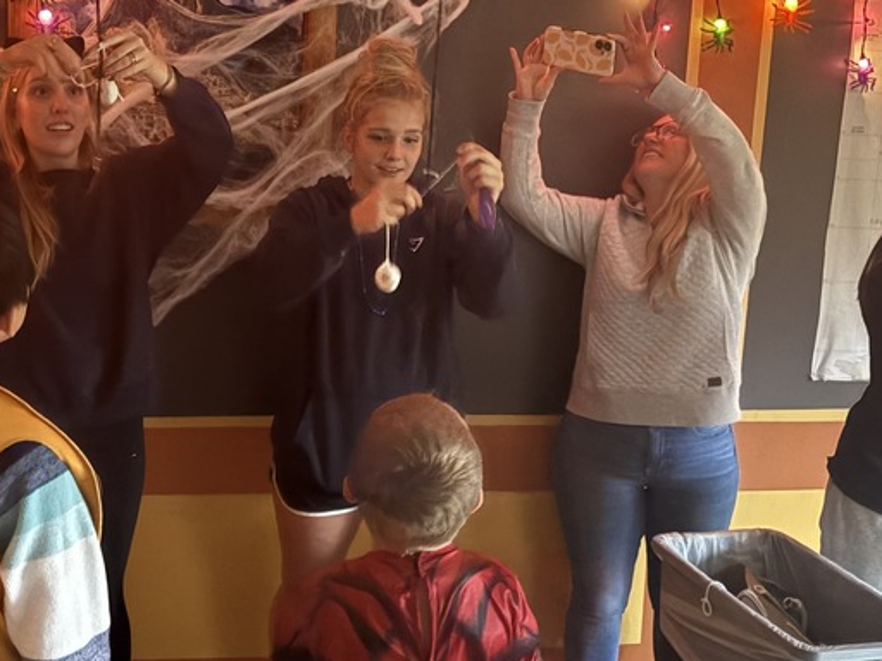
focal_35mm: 52
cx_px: 279
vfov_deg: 28.0
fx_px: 1325
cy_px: 286
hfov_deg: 36.4
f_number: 1.6
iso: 1250
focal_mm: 5.96
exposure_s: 1/15
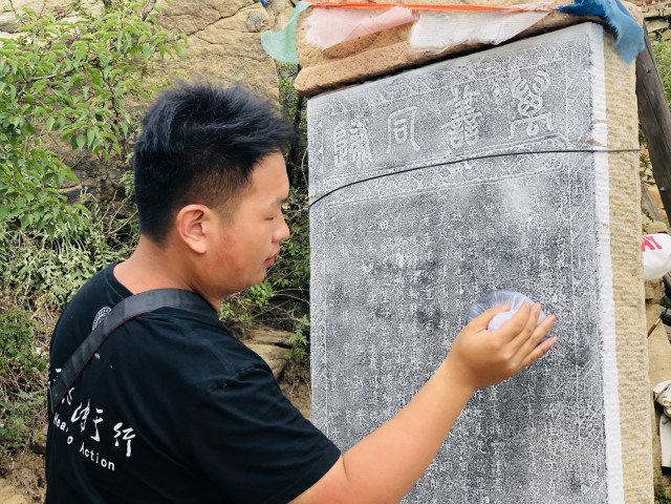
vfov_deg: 25.7
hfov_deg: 33.8
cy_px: 252
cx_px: 336
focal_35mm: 57
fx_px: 1105
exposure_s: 1/203
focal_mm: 6.6
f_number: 2.8
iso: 20
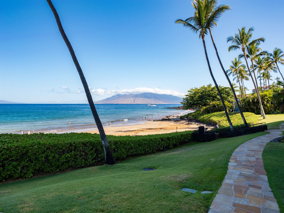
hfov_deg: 71.6
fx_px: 197
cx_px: 142
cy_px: 106
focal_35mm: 24
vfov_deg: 56.8
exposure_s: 1/250
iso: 400
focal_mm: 12
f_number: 5
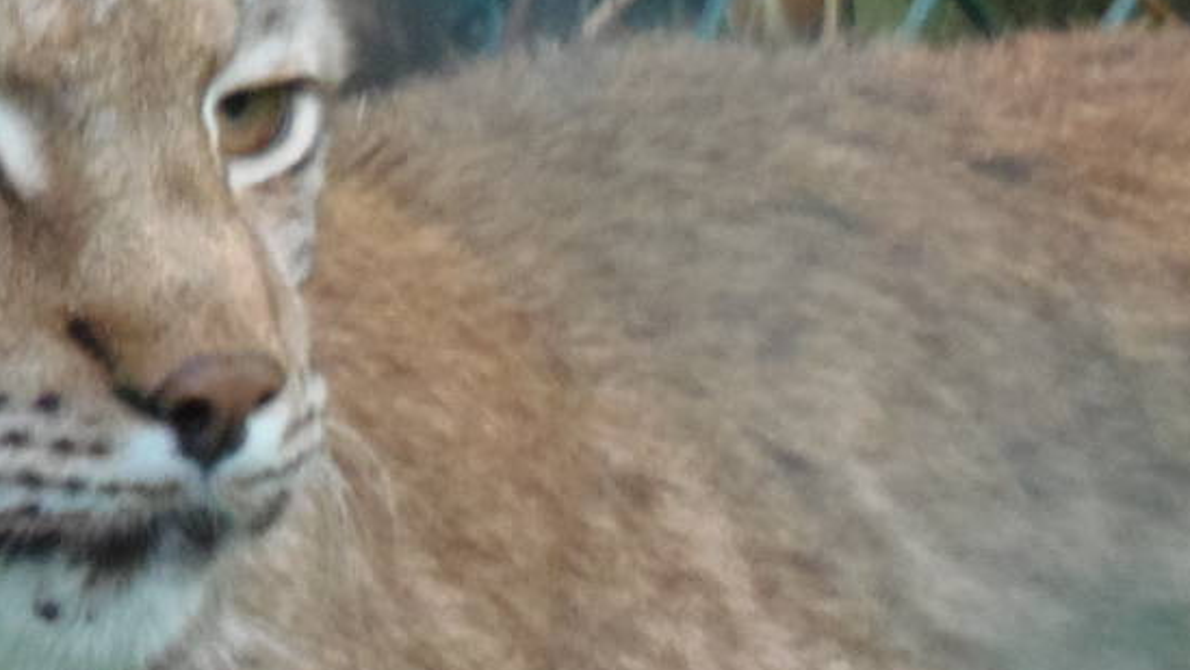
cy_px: 529
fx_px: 51504
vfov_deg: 0.7
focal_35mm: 1632
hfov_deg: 1.3
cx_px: 789
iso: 400
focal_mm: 95.3
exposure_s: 1/160
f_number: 5
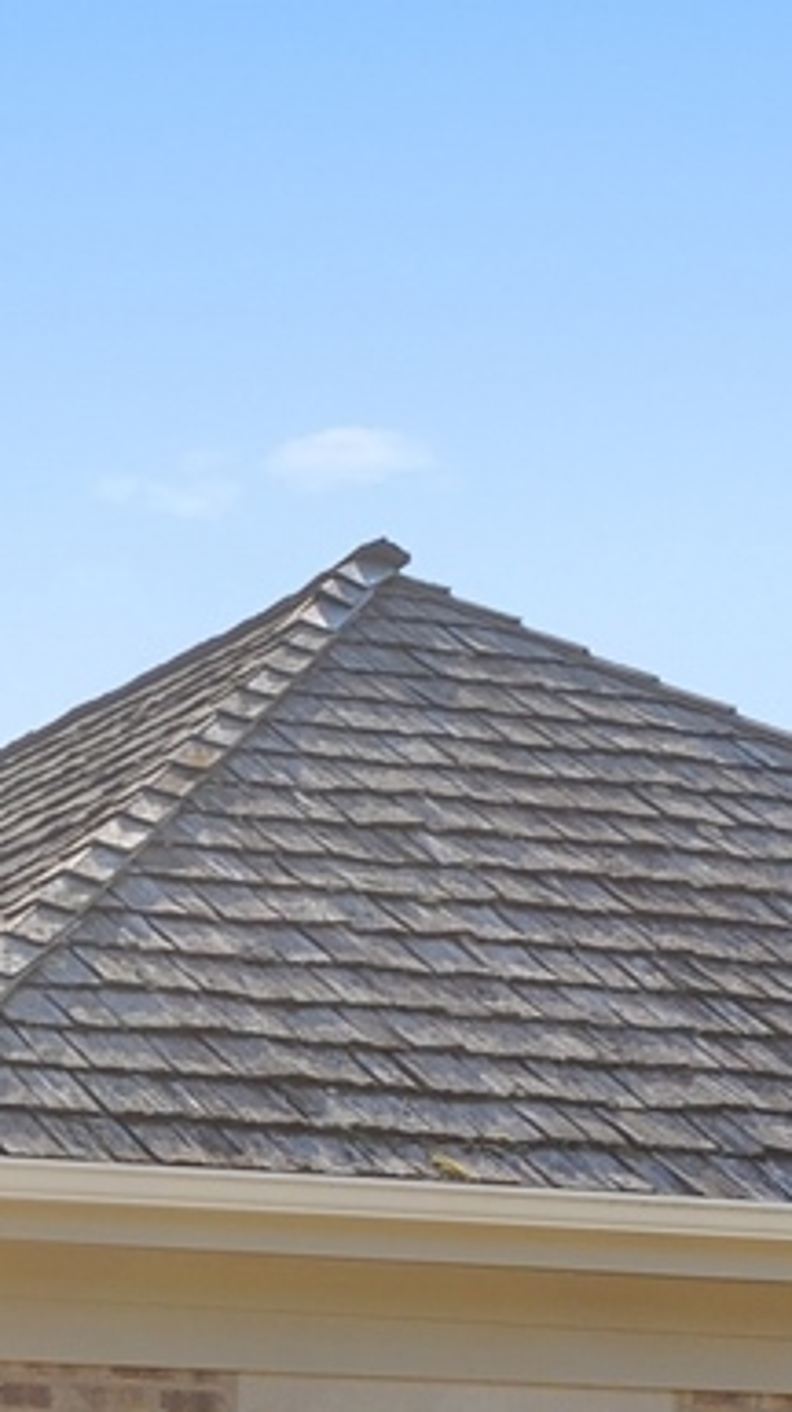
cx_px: -594
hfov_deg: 8.6
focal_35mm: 135
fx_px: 5050
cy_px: 1207
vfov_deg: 15.8
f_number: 8
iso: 200
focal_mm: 31
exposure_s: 1/400
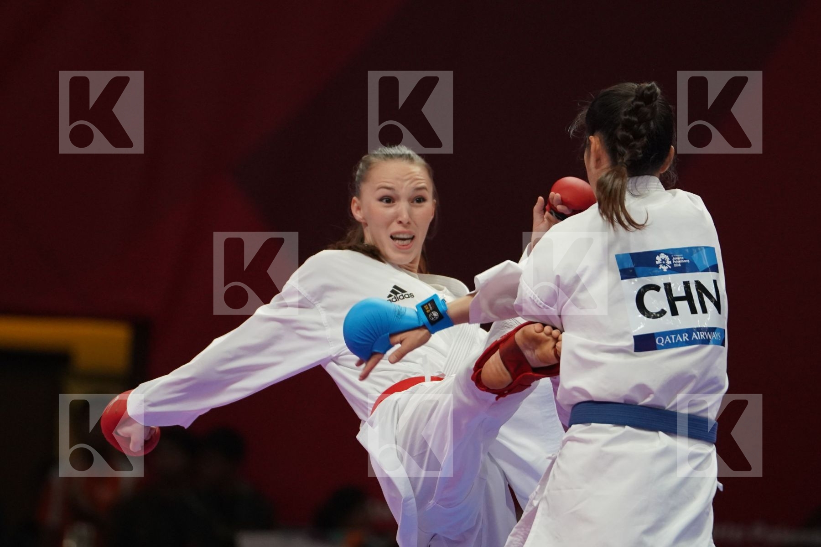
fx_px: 9578
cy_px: 274
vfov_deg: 3.3
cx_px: 410
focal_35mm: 420
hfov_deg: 4.9
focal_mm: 280
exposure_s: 1/1000
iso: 2500
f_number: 4
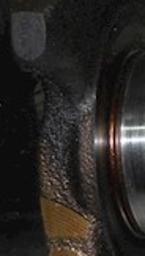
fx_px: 1193
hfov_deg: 6.2
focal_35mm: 175
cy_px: 133
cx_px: 498
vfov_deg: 12.3
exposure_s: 1/30
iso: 100
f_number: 5.5
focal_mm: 6.72
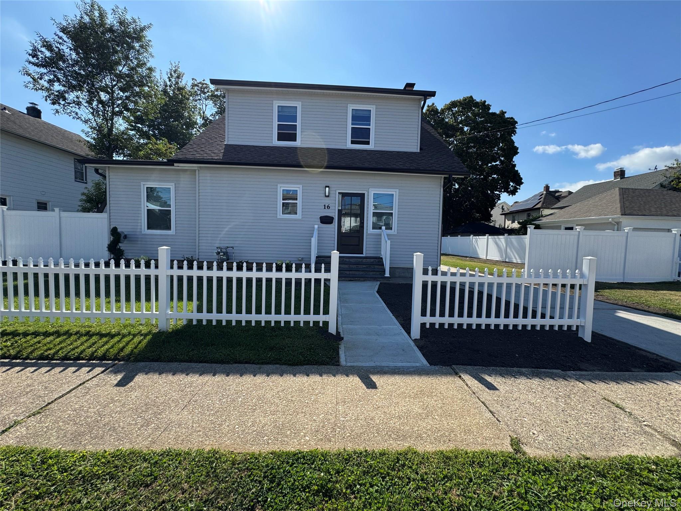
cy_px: 256
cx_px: 340
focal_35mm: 14
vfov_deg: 85.7
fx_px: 275
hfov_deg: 102.1
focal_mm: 2.22
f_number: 2.2
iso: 40
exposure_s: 1/910
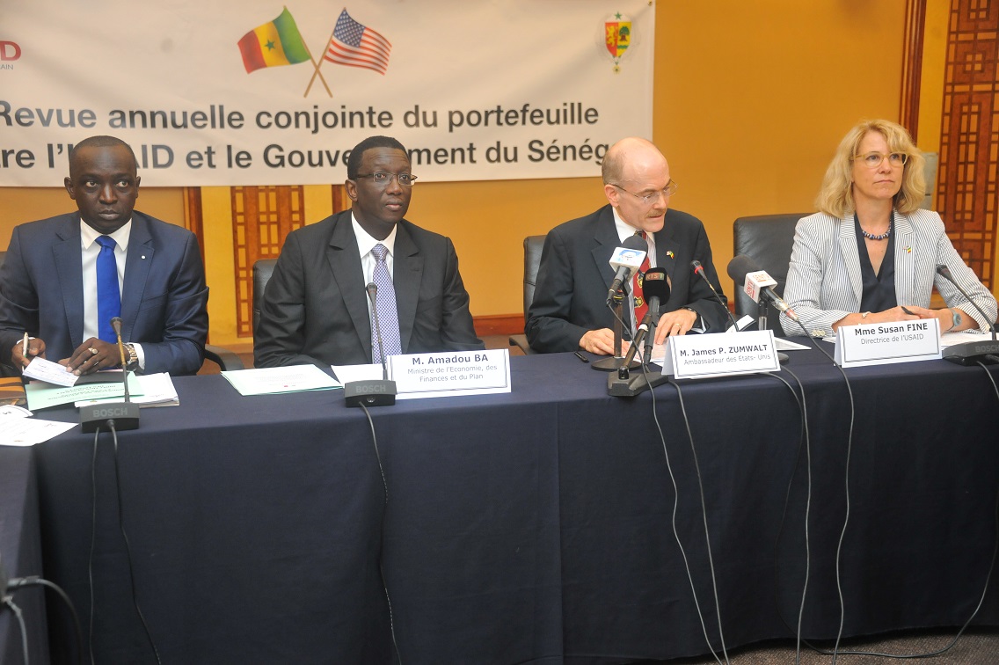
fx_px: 1525
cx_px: 500
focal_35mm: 55
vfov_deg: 24.6
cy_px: 332
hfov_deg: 36.3
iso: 1600
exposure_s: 1/80
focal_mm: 55
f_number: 4.5
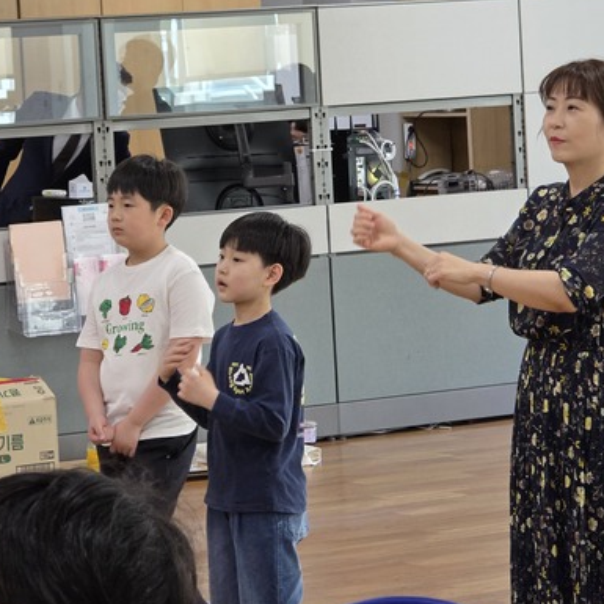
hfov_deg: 9.9
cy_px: 227
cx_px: 224
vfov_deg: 9.9
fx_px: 3474
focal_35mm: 176
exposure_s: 1/120
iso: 500
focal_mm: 18.6
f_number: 3.4
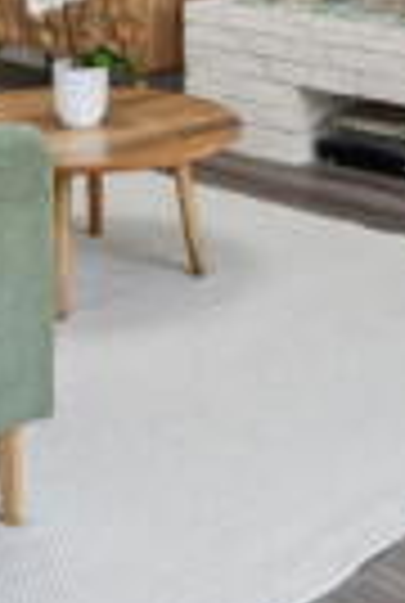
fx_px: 1309
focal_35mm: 78
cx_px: 218
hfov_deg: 17.6
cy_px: -218
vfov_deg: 22.6
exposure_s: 1/50
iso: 640
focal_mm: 16
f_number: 8
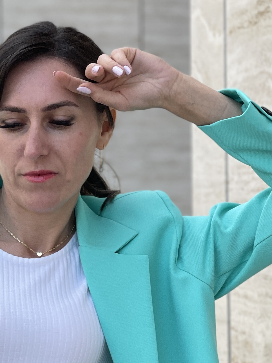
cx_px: 31
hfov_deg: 9.2
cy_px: 272
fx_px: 1676
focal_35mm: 160
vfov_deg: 12.3
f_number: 2.2
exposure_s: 1/252
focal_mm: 7.5
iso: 25
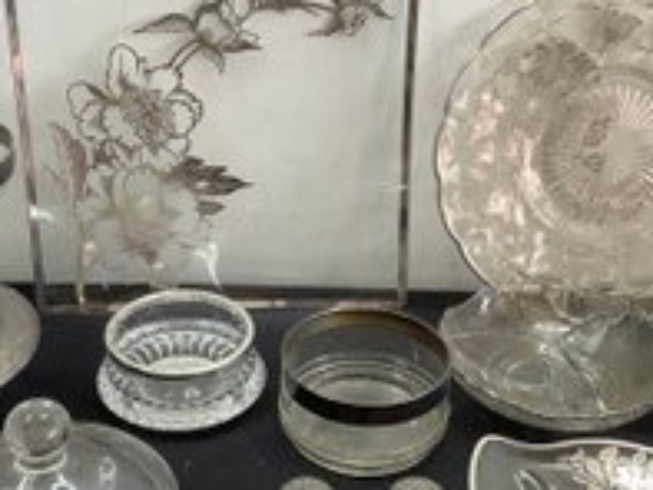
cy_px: 286
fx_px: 1019
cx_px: 287
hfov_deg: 35.5
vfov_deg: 27.0
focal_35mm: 54
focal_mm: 3.3
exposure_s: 1/100
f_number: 2.4
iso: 100
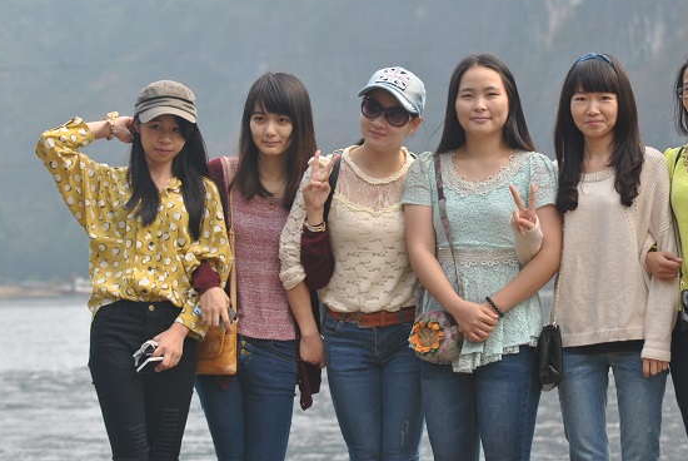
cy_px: 226
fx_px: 2831
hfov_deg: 13.8
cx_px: 433
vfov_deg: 9.3
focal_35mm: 148
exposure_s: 1/320
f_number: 4.5
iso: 200
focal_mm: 70
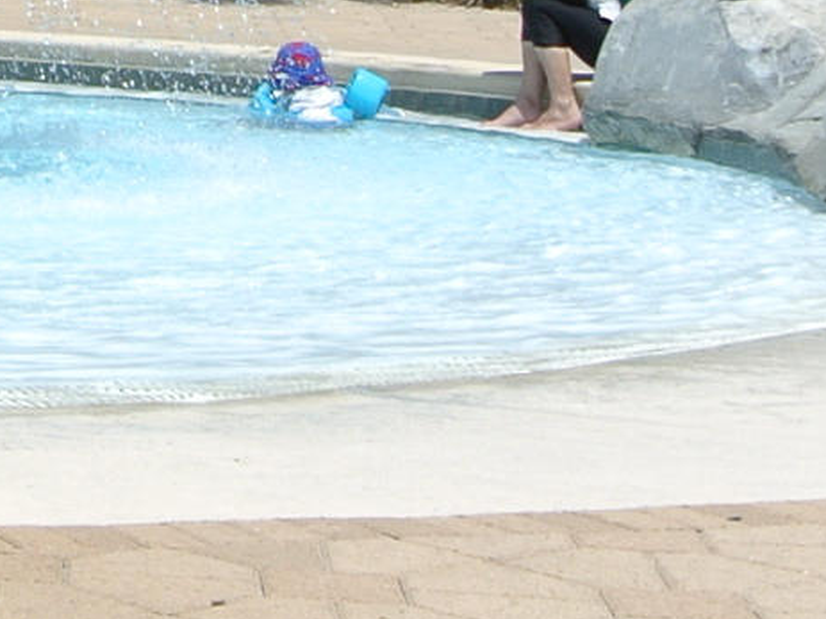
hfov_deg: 9.6
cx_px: -994
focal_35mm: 187
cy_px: -564
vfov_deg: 7.6
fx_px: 4461
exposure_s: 1/500
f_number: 5.6
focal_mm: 11.5
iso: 100
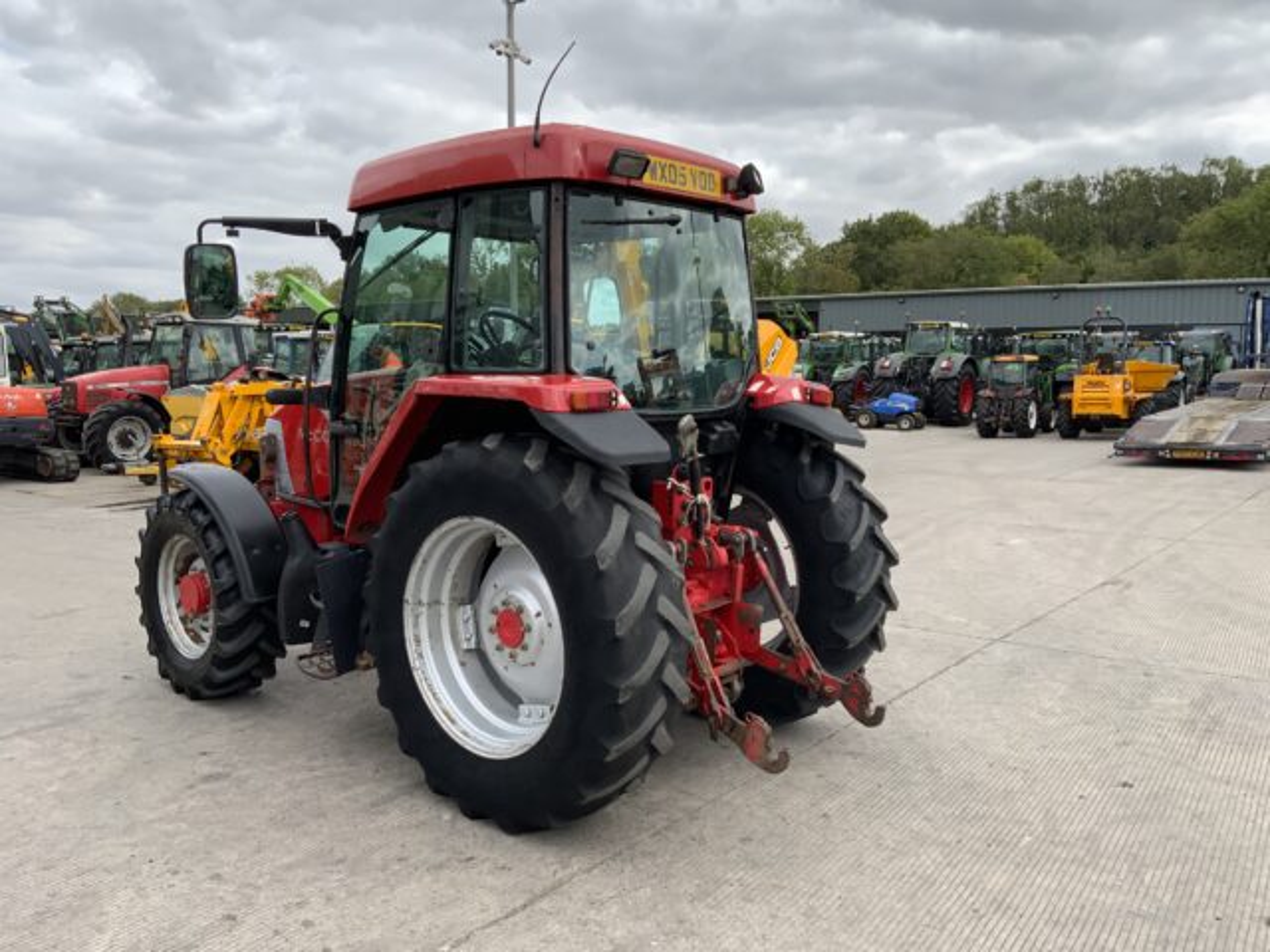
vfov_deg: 48.2
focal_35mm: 29
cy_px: 476
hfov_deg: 61.7
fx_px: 1064
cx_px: 635
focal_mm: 3
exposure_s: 1/1076
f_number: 1.8
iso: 16
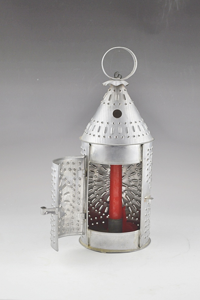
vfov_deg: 26.7
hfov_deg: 17.9
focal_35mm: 76
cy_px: 151
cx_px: 101
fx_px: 634
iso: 400
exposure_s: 1/25
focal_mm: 50
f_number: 5.6
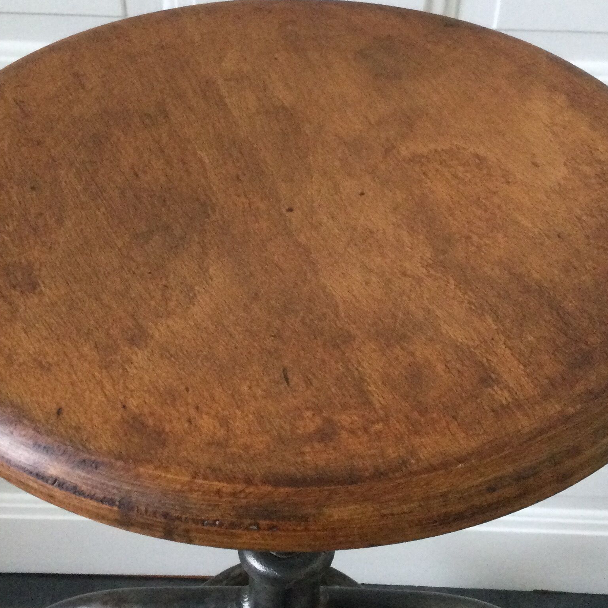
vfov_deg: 29.6
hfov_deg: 29.6
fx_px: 1153
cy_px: 308
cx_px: 313
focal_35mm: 58
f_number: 2.4
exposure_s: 1/33
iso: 200
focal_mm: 3.3
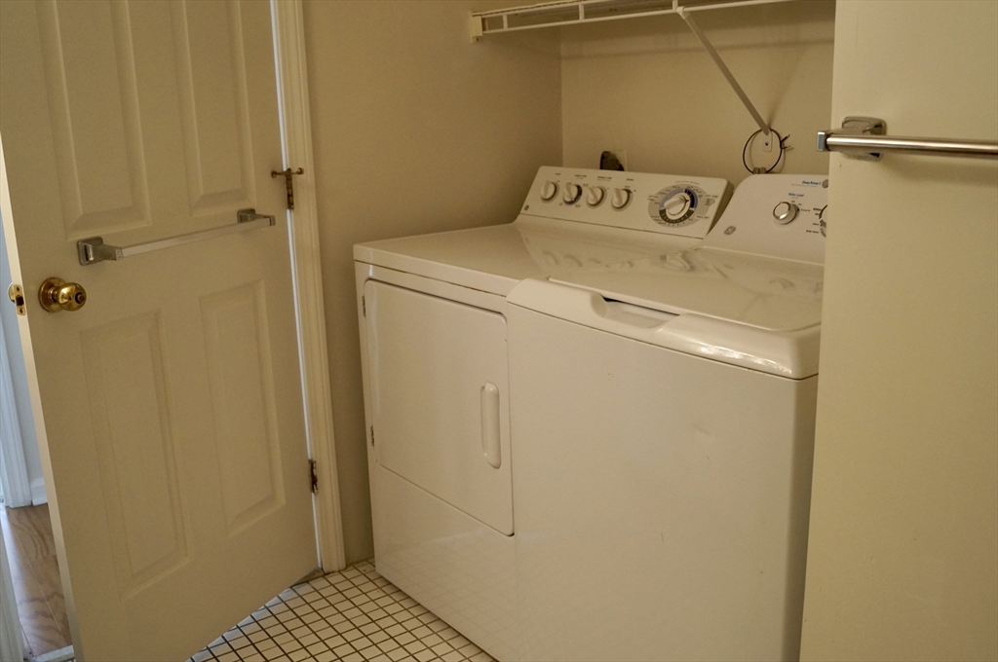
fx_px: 831
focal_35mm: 30
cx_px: 499
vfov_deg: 43.5
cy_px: 331
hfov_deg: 62.0
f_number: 4
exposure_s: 1/60
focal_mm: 20
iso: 500
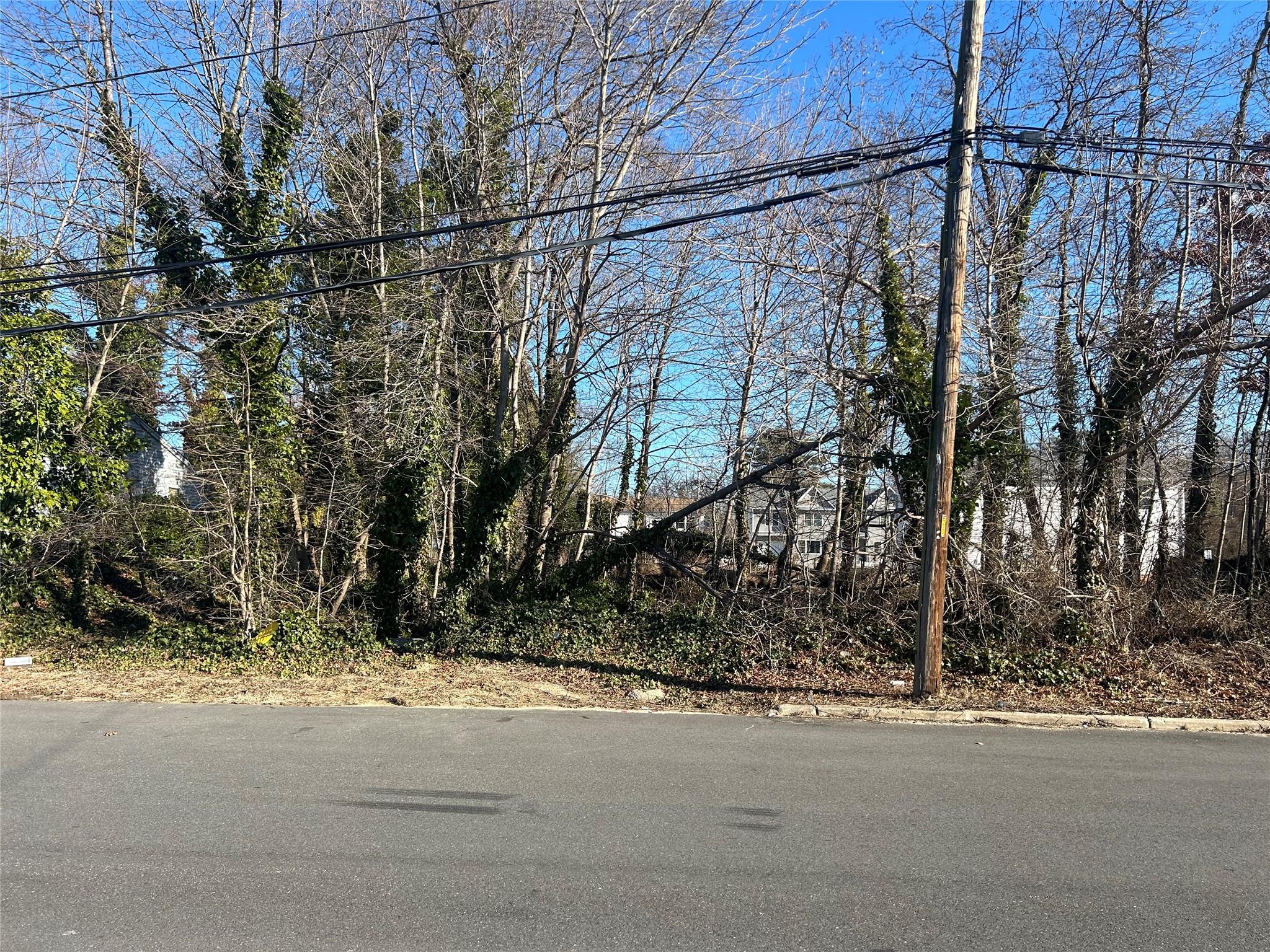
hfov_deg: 67.3
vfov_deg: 53.1
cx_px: 635
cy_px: 476
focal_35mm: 26
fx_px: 954
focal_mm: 5.7
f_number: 1.5
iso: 50
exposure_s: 1/1808
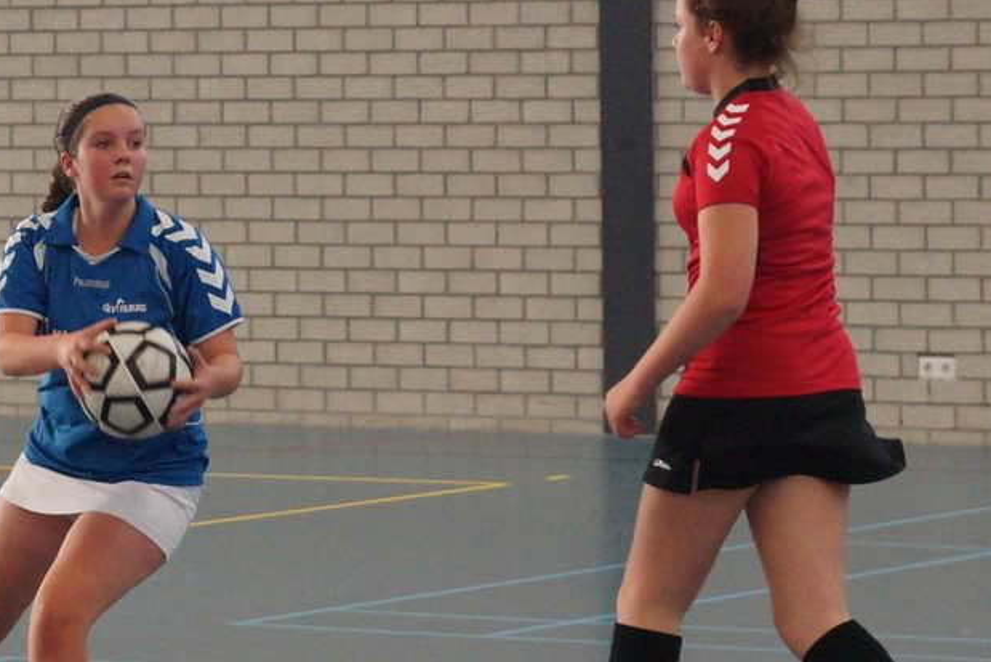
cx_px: 467
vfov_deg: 11.1
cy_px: 429
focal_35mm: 124
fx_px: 3414
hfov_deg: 16.5
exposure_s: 1/250
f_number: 4
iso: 1250
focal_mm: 50
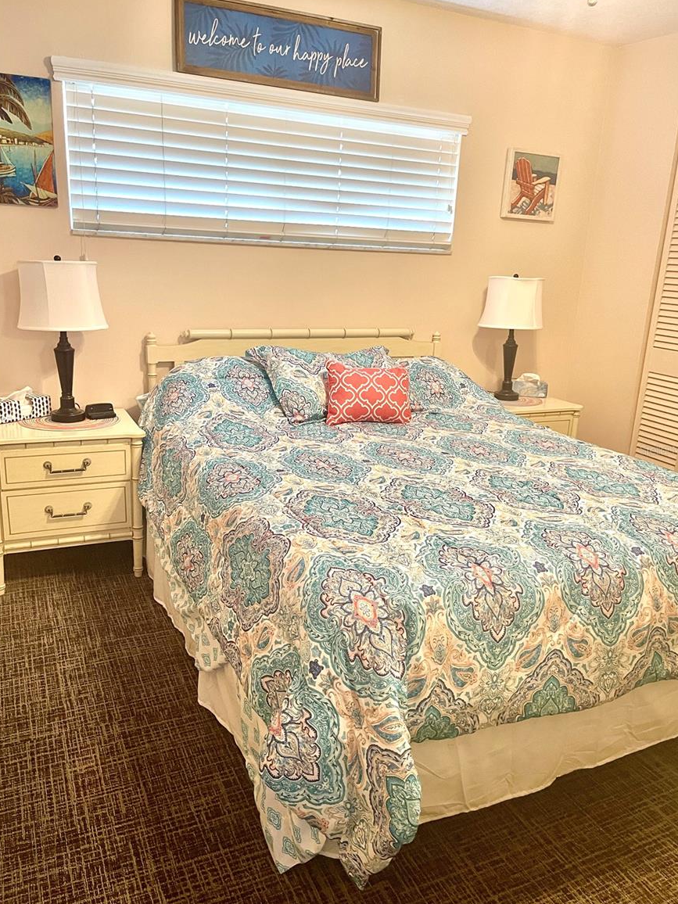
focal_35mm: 27
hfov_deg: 51.4
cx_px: 343
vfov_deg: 65.3
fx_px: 705
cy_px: 450
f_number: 1.6
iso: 200
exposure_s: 1/60
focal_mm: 5.1
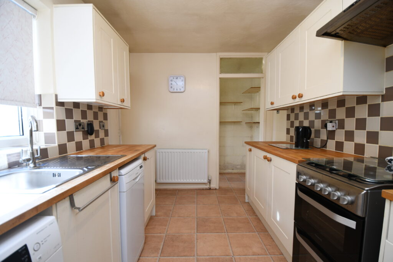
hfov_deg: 100.4
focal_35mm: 15
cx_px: 196
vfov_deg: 77.3
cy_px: 131
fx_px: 164
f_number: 3.5
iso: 100
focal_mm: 10
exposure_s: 1/30
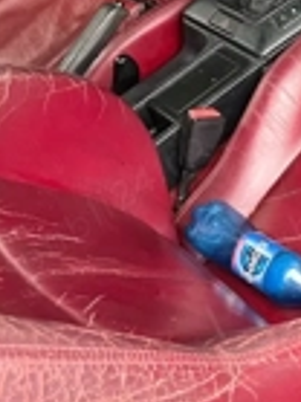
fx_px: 871
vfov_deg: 25.0
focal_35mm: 75
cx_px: 394
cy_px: 14
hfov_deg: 18.3
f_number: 1.6
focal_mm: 5.1
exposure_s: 1/60
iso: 400
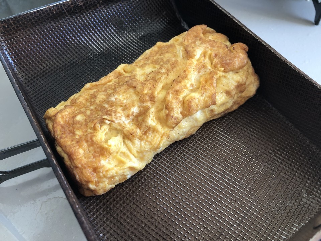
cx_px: 160
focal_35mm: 28
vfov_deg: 49.7
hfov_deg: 63.4
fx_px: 260
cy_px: 120
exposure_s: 1/17
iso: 40
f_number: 1.8
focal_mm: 3.99
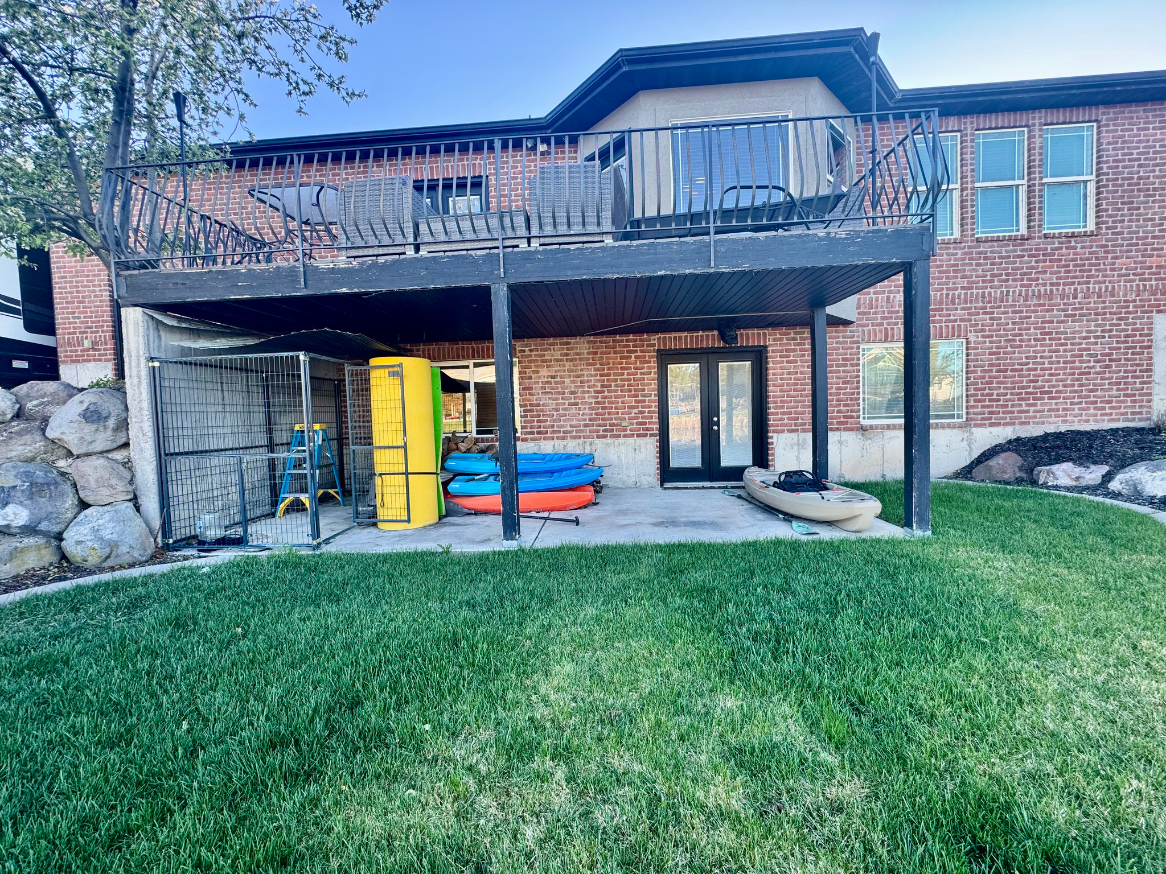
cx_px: 583
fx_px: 472
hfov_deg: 102.1
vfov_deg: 85.7
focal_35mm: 14
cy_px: 437
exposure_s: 1/99
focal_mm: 2.22
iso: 50
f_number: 2.2
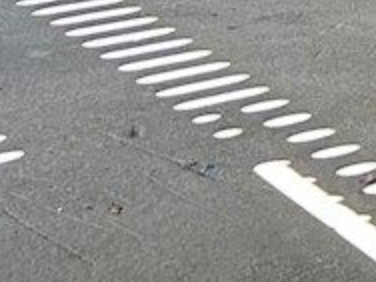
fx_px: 2107
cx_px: 924
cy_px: -654
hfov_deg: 9.1
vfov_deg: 6.7
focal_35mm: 194
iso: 160
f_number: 1.5
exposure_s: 1/60
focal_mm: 5.7
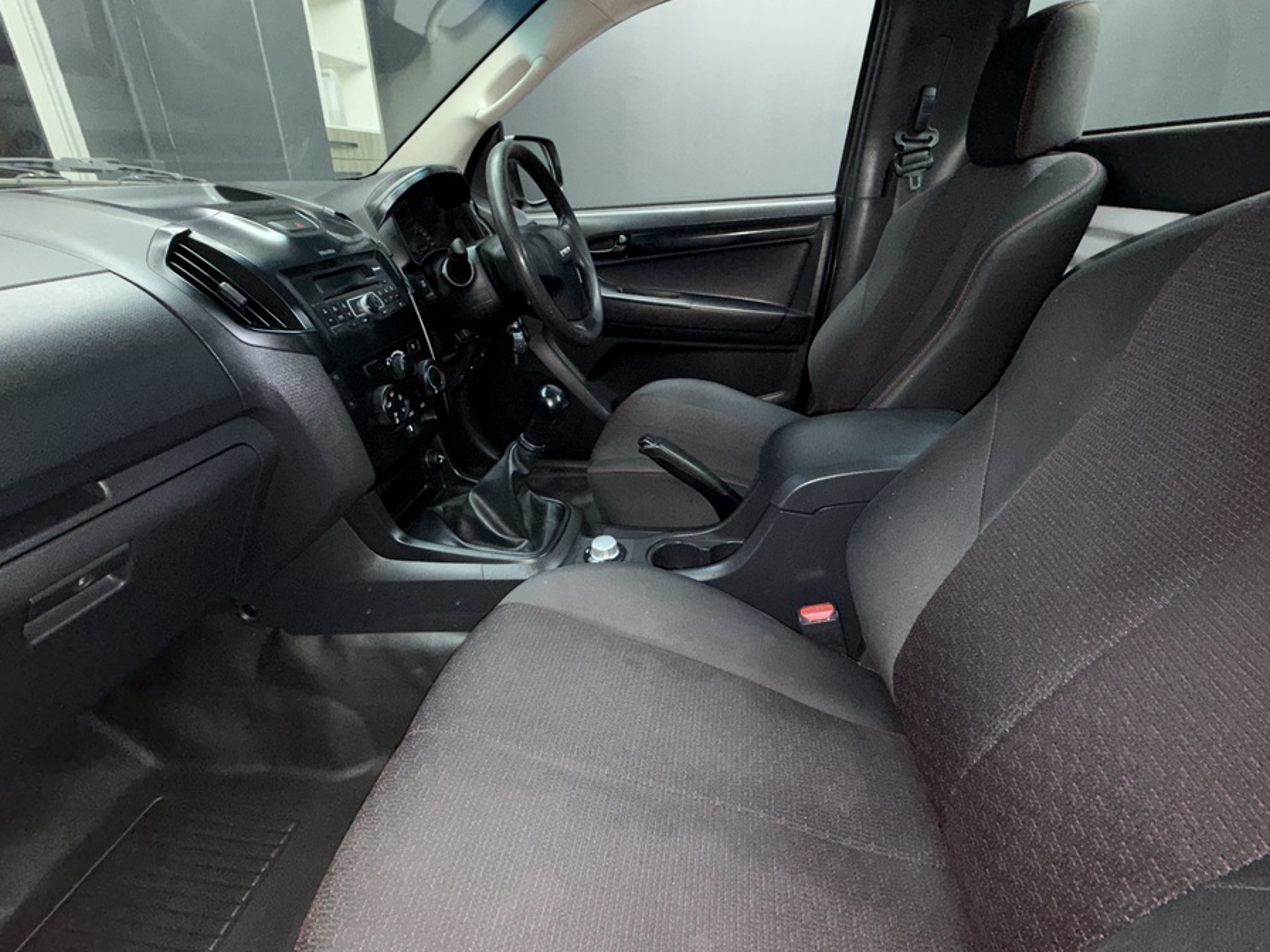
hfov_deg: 94.5
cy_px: 429
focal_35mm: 16
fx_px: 587
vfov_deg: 77.9
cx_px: 651
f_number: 2.2
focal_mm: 2.22
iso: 250
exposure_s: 1/33
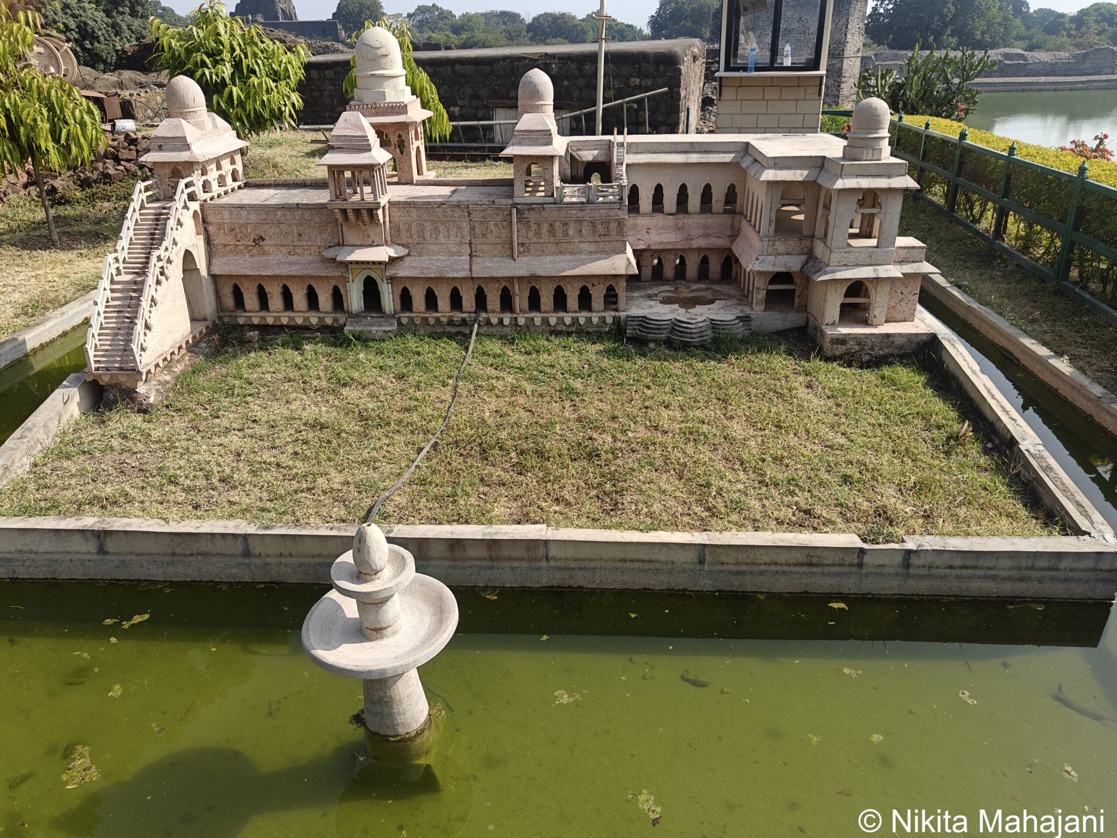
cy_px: 419
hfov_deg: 67.3
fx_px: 839
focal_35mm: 26
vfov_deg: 53.1
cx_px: 558
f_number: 1.8
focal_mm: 5.59
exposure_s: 1/3023
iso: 50
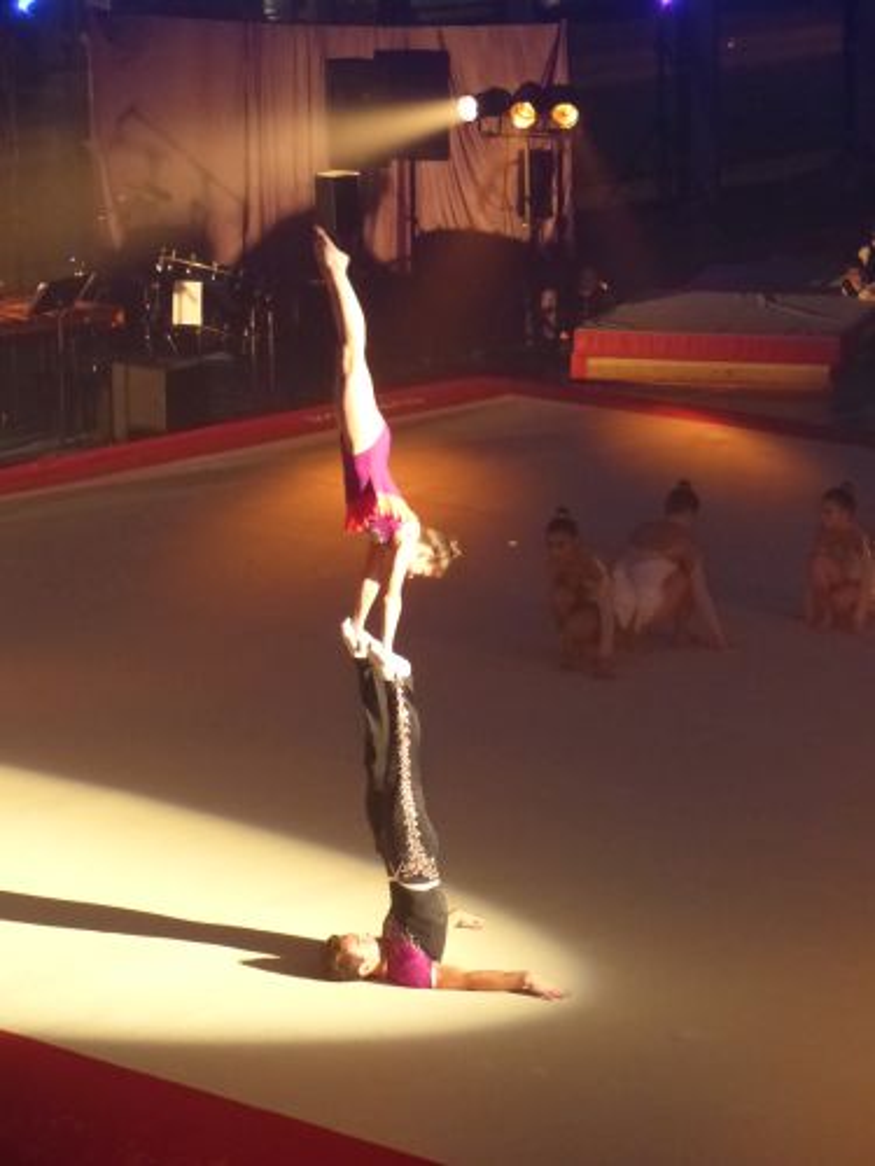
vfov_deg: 14.6
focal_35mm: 135
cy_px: 583
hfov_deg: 11.0
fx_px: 4550
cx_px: 438
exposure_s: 1/10
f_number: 2.8
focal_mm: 24.3
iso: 800
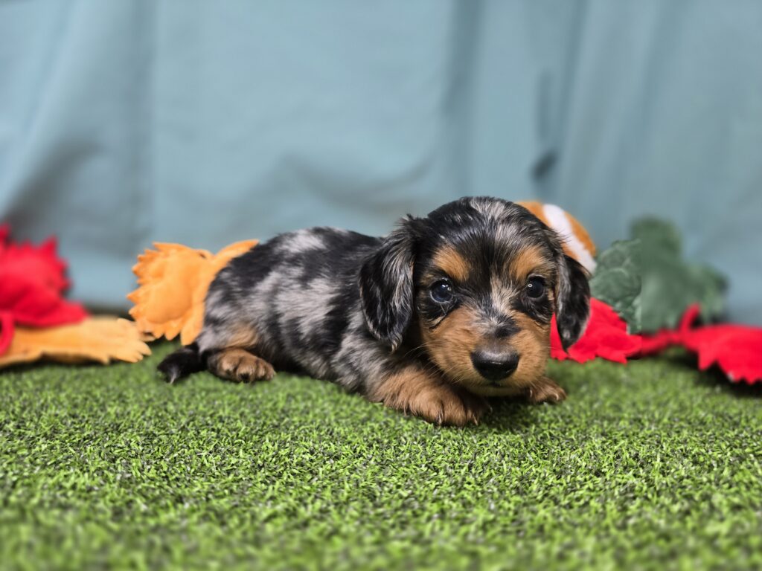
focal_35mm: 23
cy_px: 286
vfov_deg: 58.9
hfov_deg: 73.9
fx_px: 506
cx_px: 381
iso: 160
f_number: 1.7
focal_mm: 6.3
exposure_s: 1/120
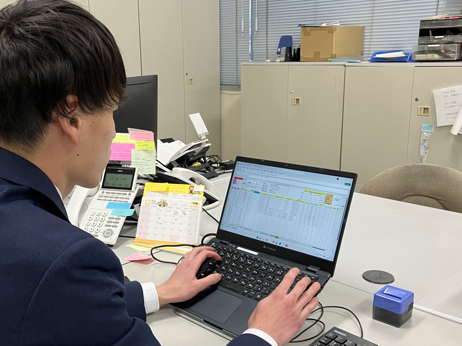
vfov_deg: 37.5
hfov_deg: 48.6
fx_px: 507
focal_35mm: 38
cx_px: 180
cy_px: 210
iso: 64
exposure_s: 1/50
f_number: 1.8
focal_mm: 3.99
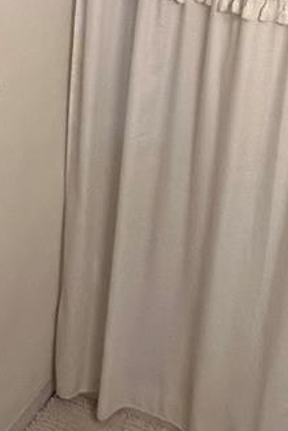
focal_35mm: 50
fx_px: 600
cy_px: 5
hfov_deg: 26.0
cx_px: 265
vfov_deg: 35.9
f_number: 1.8
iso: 160
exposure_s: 1/120
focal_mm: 1.57
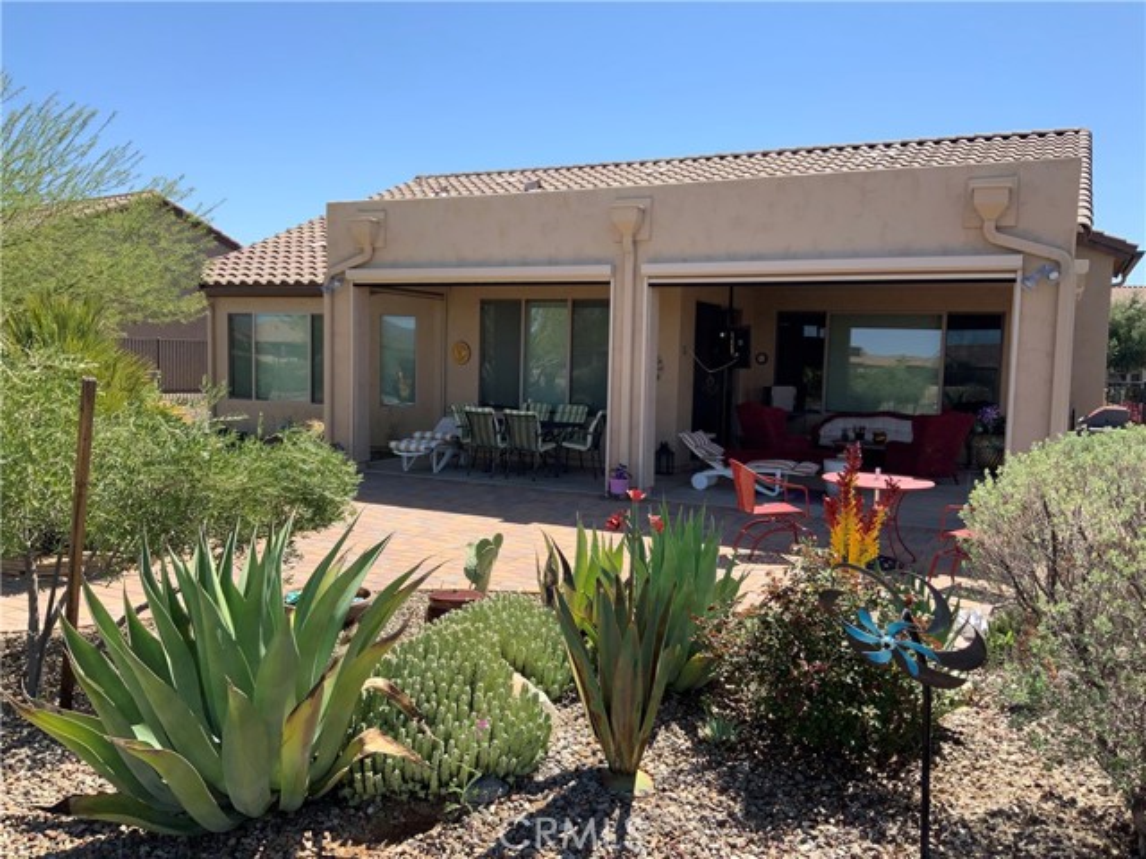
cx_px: 573
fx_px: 960
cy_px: 430
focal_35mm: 29
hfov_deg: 61.7
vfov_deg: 48.2
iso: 16
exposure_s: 1/1342
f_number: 1.8
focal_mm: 3
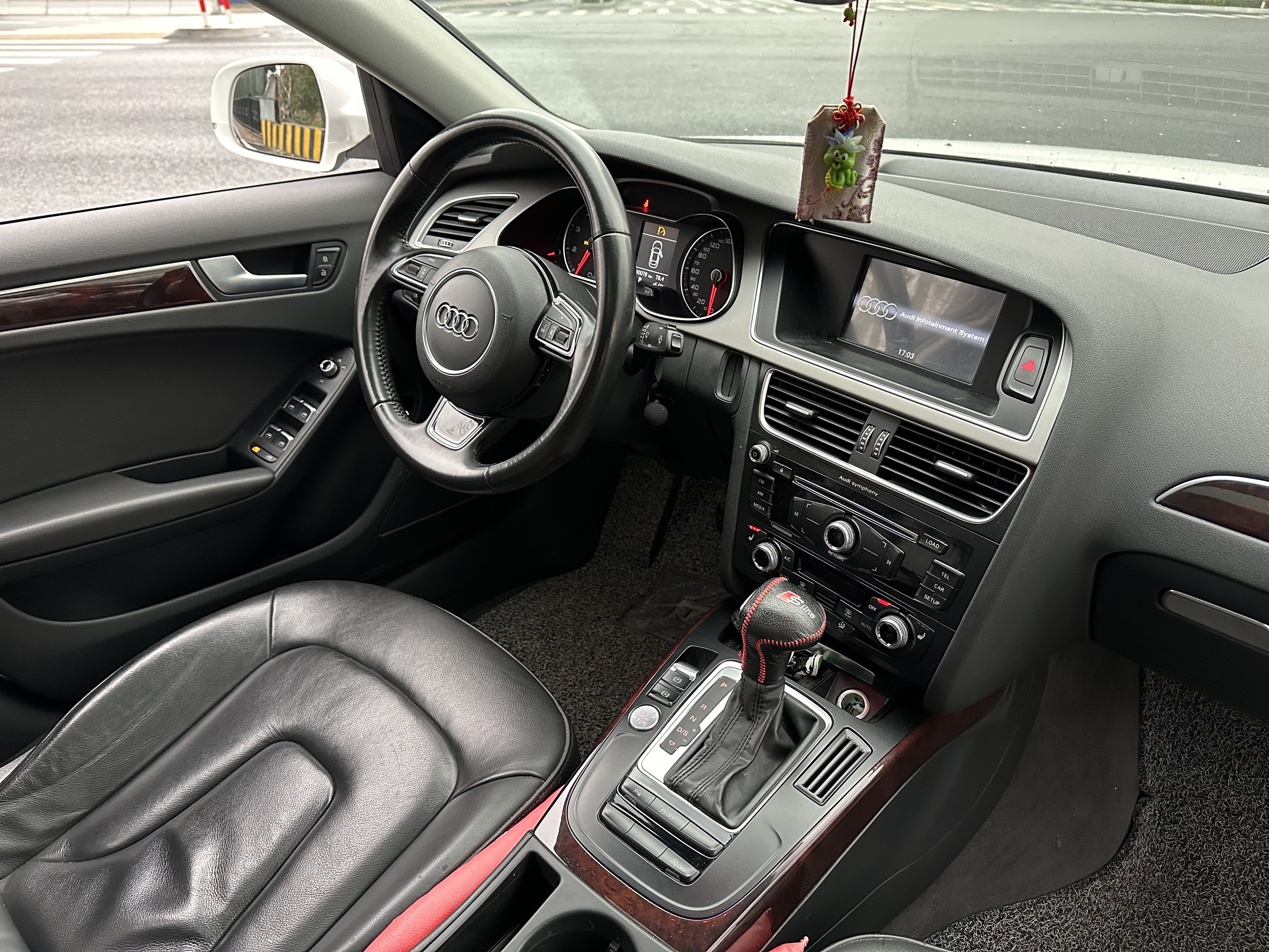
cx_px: 634
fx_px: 880
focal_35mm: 24
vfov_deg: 56.8
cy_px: 476
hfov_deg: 71.6
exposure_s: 1/60
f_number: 1.78
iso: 500
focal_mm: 6.86
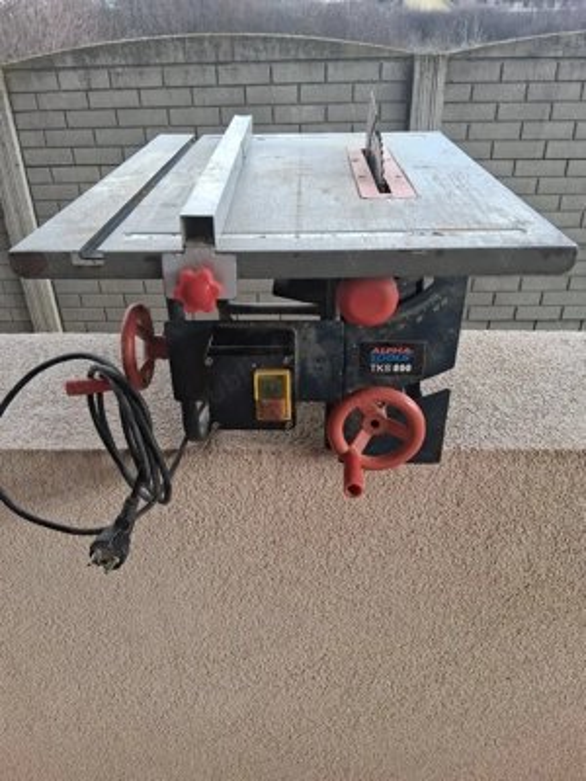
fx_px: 587
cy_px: 390
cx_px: 293
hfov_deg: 53.1
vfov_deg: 67.3
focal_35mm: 26
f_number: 1.8
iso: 25
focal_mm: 3.98
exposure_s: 1/100
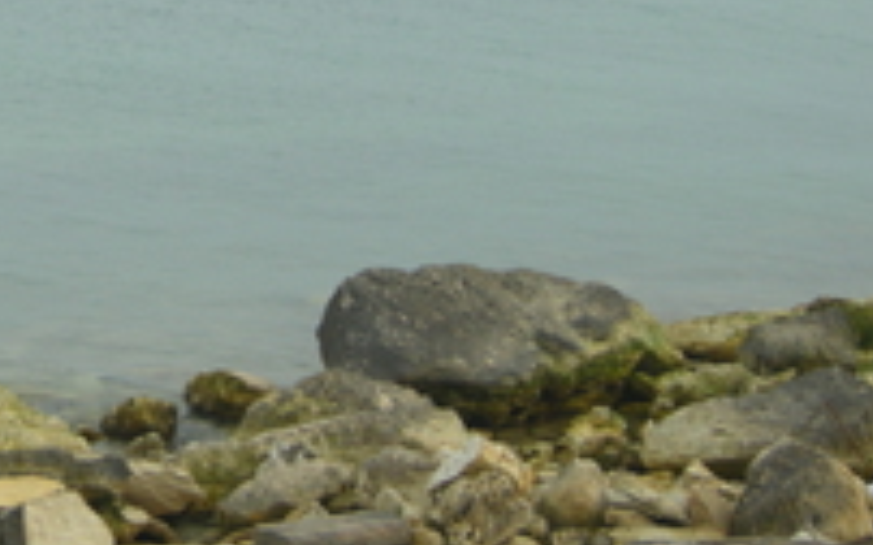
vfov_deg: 9.1
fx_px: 3377
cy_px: -39
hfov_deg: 14.5
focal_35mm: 142
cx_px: -4
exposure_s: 1/170
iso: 64
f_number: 4.4
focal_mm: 12.9
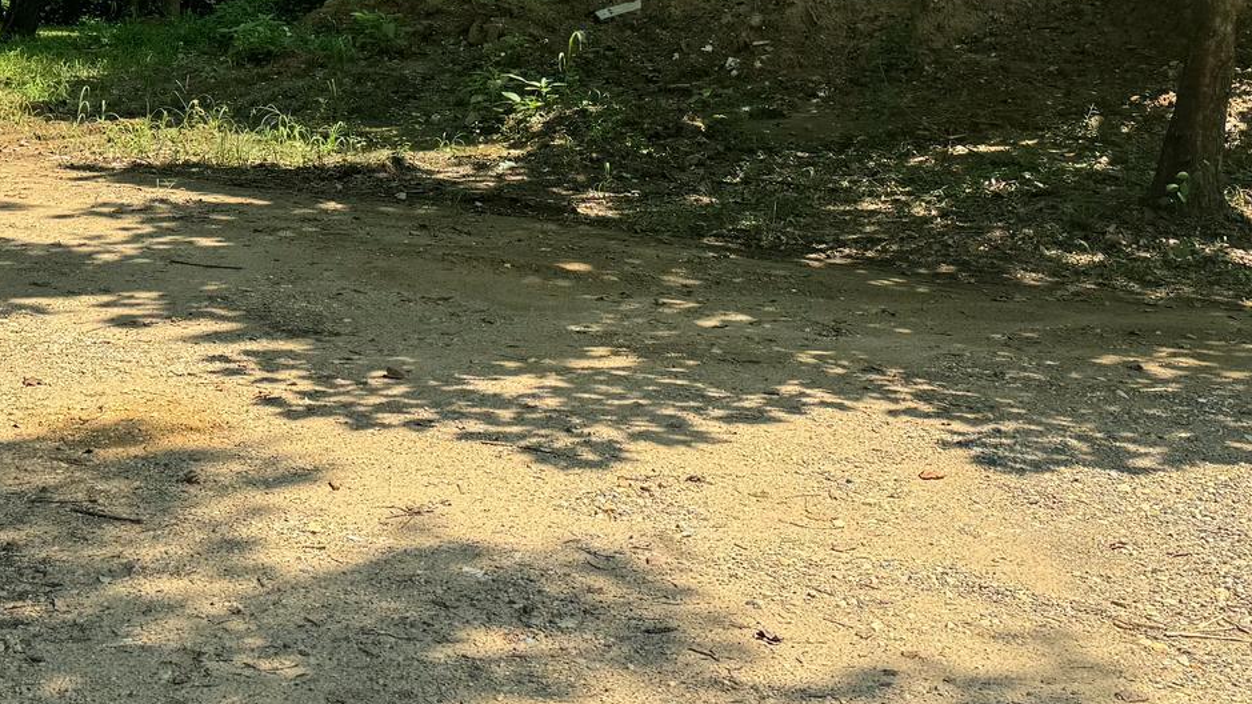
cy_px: 24
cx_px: 591
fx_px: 1892
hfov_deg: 36.6
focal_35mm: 57
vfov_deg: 20.5
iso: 80
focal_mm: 6.76
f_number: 1.78
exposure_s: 1/1560
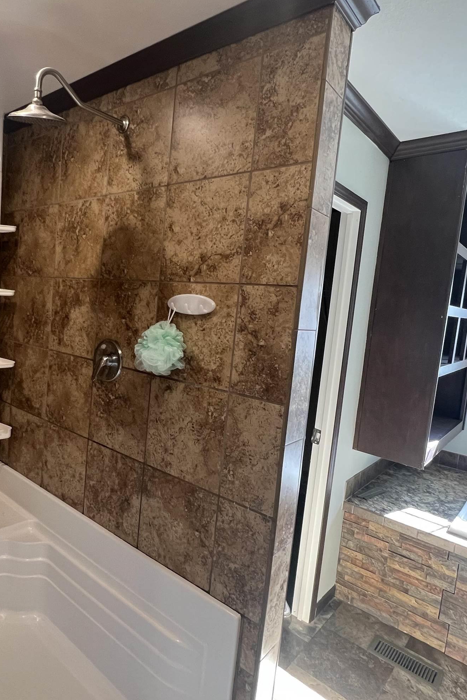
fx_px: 409
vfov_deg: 81.2
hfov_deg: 58.3
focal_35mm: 21
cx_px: 161
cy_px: 343
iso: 250
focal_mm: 1.57
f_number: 1.8
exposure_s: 1/60
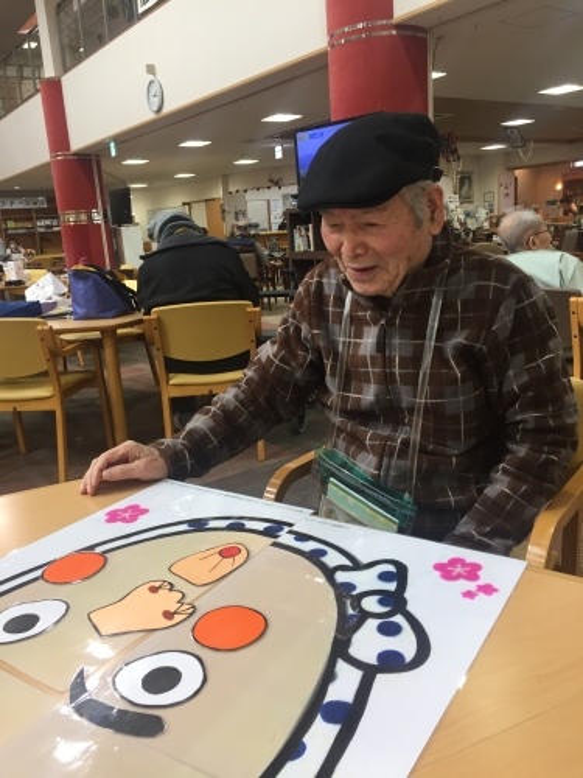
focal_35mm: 29
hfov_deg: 48.2
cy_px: 389
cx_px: 292
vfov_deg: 61.7
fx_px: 651
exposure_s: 1/30
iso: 40
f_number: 2.2
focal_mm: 4.15
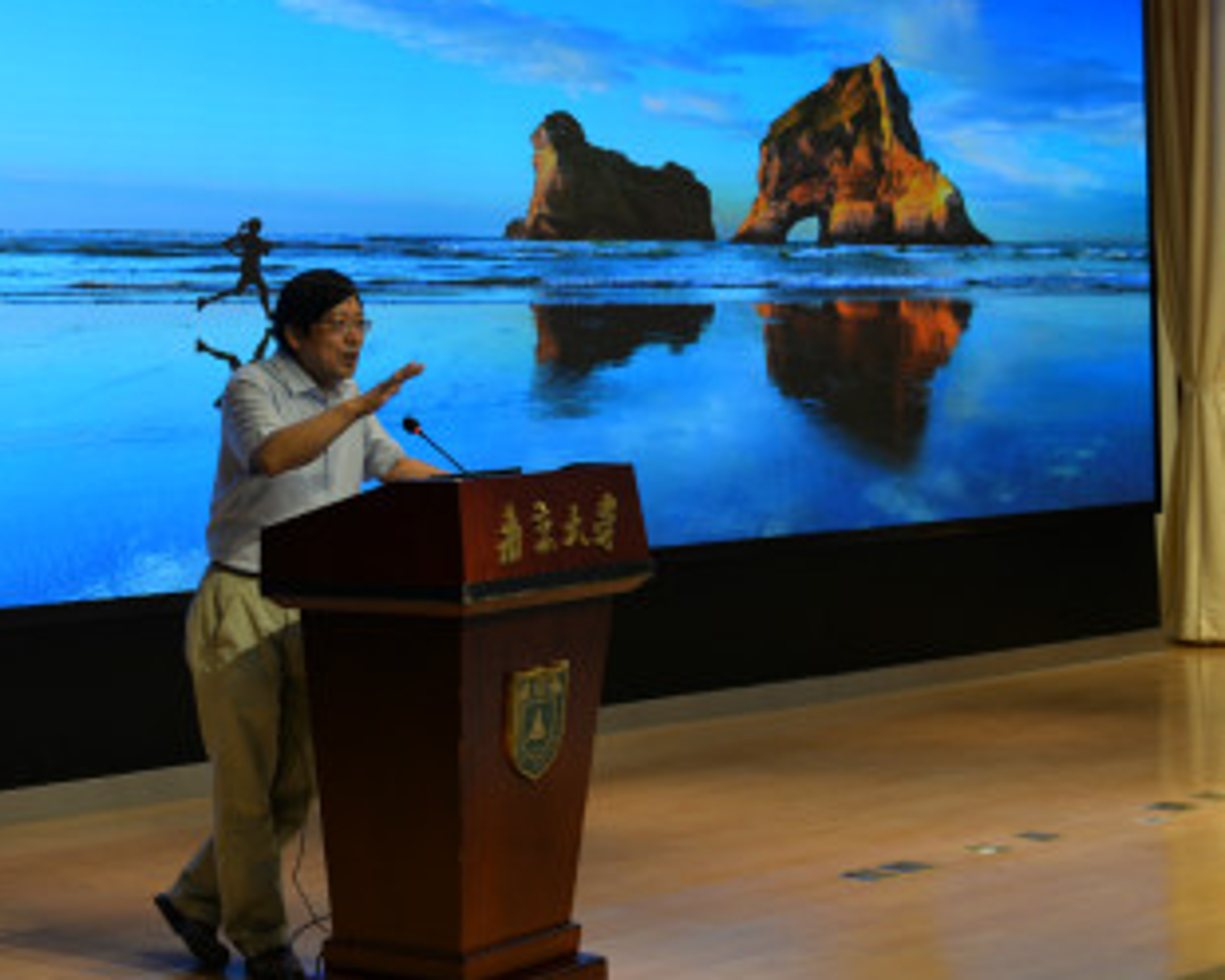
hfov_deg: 23.4
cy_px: 261
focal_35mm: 80
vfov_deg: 19.1
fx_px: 2900
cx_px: 190
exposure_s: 1/50
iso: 320
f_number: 4
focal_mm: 44
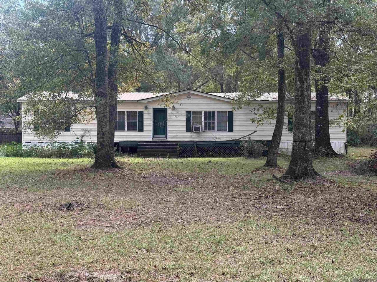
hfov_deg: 39.7
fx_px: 523
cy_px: 141
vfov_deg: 30.3
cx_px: 188
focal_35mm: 48
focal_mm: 6.76
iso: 64
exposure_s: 1/256
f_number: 1.78
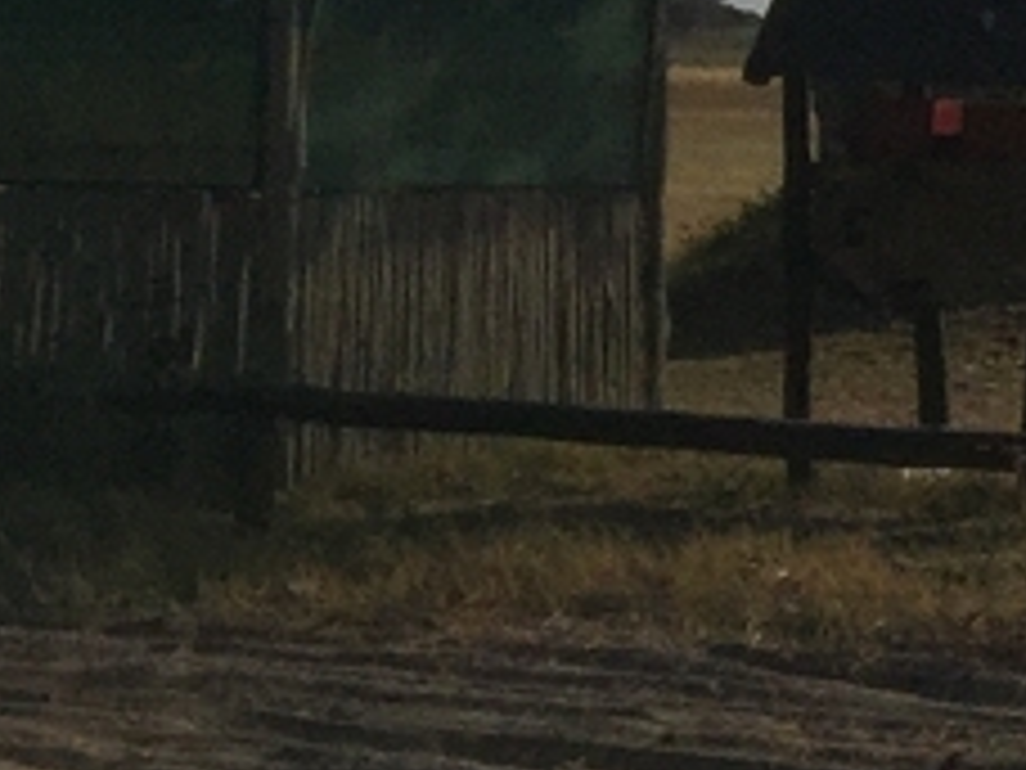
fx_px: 4831
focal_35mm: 163
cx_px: 2844
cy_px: 248
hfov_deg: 9.9
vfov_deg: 9.1
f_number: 2.2
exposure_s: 1/9901
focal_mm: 4.15
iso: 32
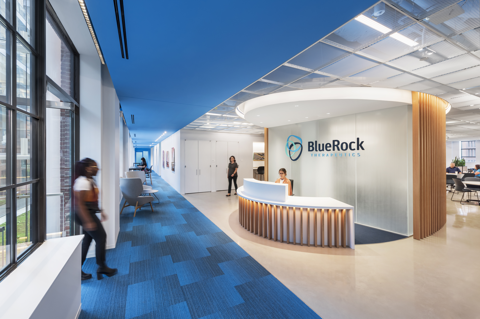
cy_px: 160
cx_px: 240
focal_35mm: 15
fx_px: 200
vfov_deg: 77.2
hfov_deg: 100.5
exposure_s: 1/6
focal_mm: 15
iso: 800
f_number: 9
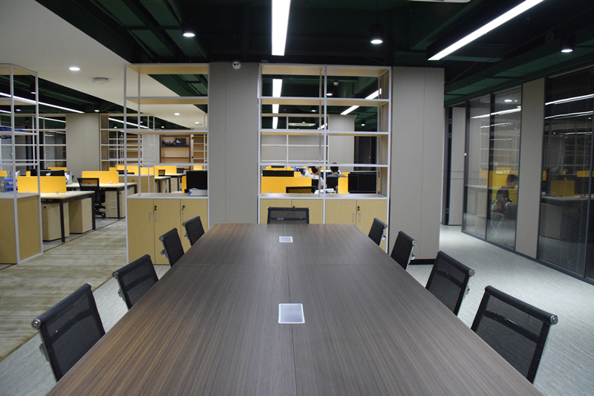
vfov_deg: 47.9
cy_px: 198
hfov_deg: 67.4
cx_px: 297
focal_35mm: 27
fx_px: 445
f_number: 5.6
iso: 4000
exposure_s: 1/125
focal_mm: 18
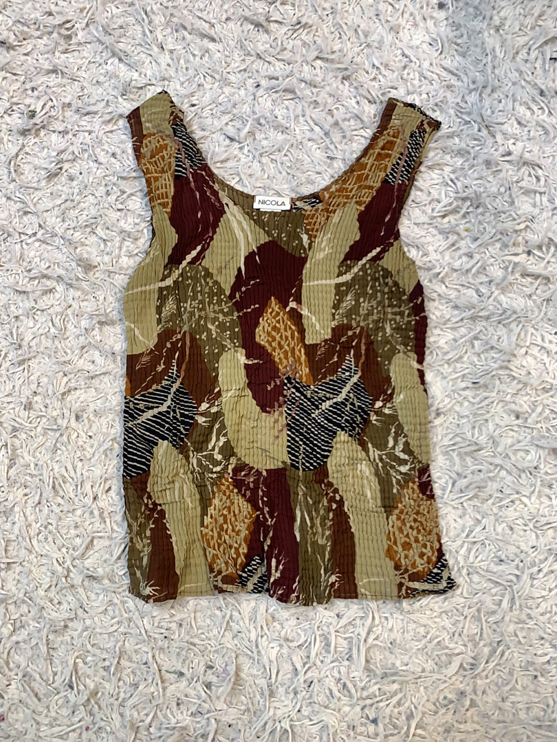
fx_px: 558
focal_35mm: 26
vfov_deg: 67.3
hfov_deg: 53.1
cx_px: 278
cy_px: 371
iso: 64
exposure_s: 1/100
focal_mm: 4.25
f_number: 1.8
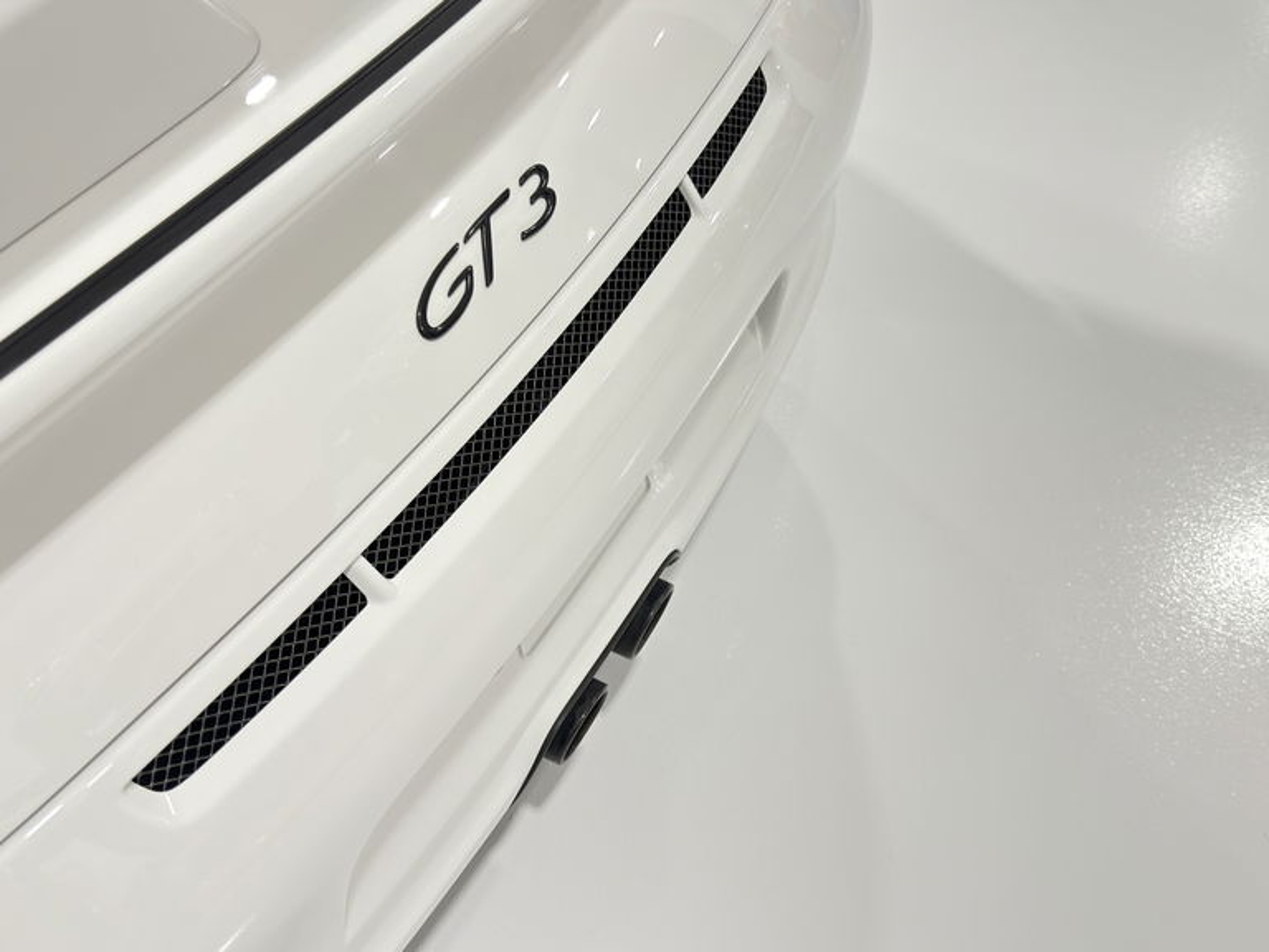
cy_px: 476
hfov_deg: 52.6
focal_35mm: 35
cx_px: 634
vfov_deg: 40.7
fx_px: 1283
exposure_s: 1/120
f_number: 1.78
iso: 125
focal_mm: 6.76
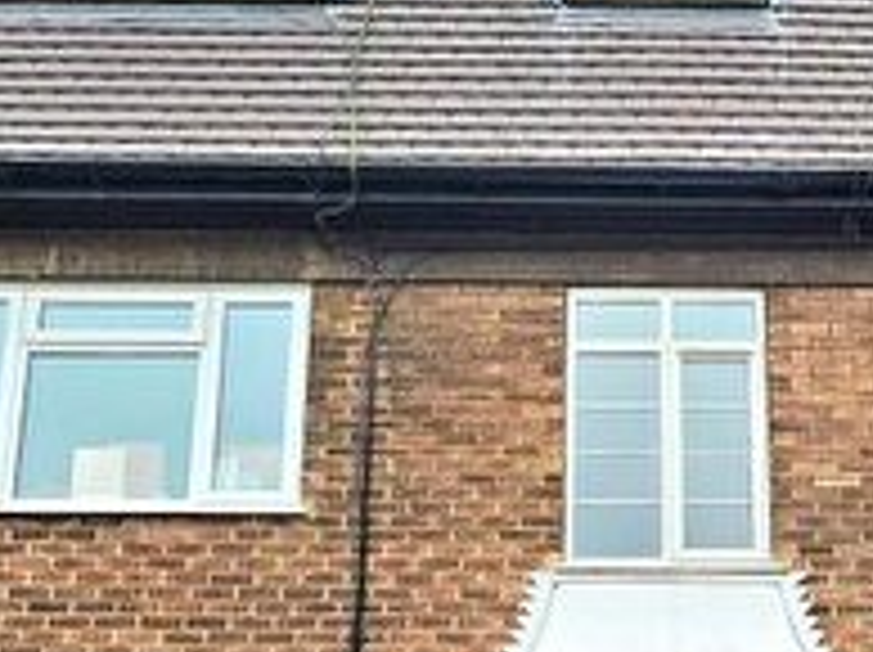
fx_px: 1184
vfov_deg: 28.5
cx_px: 666
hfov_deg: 39.3
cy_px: 681
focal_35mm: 47
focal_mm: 1.7
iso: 32
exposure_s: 1/149
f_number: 2.2
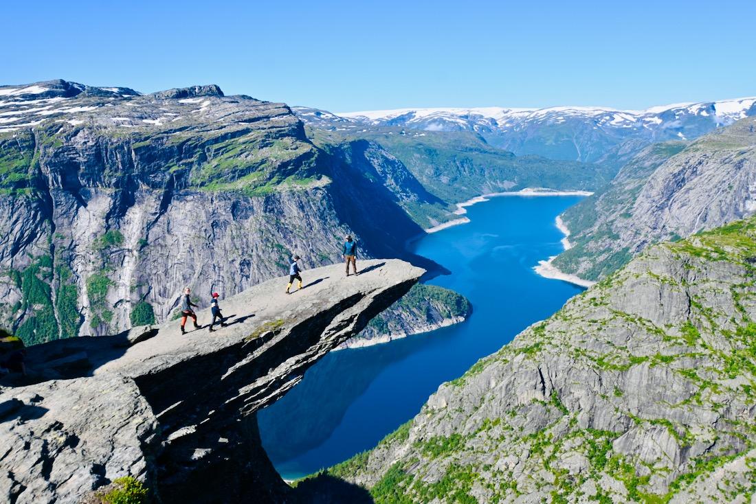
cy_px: 252
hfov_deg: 58.3
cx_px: 378
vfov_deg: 40.8
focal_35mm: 32
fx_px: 677
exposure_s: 1/400
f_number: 7.1
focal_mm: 21.5
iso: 100
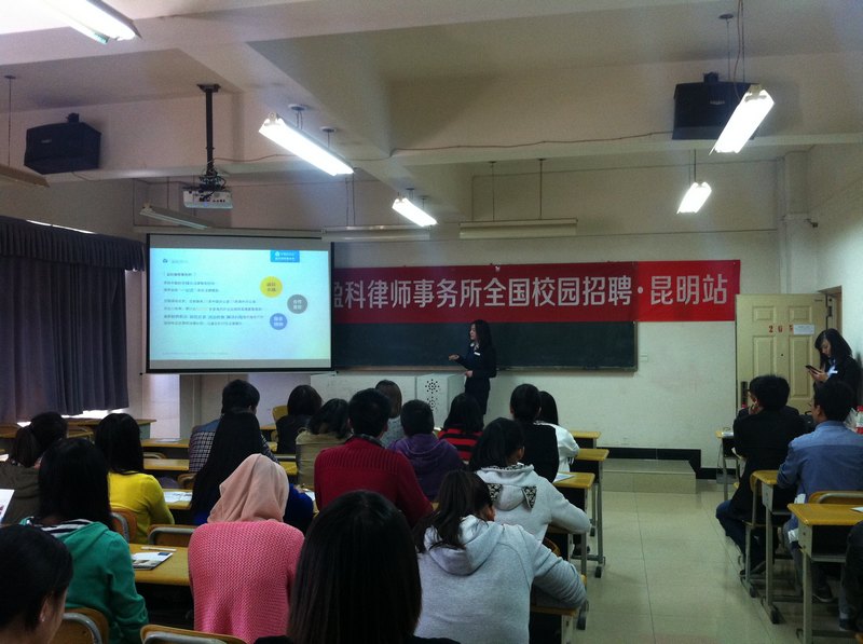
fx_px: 871
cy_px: 322
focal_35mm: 35
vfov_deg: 40.6
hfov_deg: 52.7
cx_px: 432
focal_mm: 3.85
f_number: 2.8
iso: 160
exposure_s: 1/15
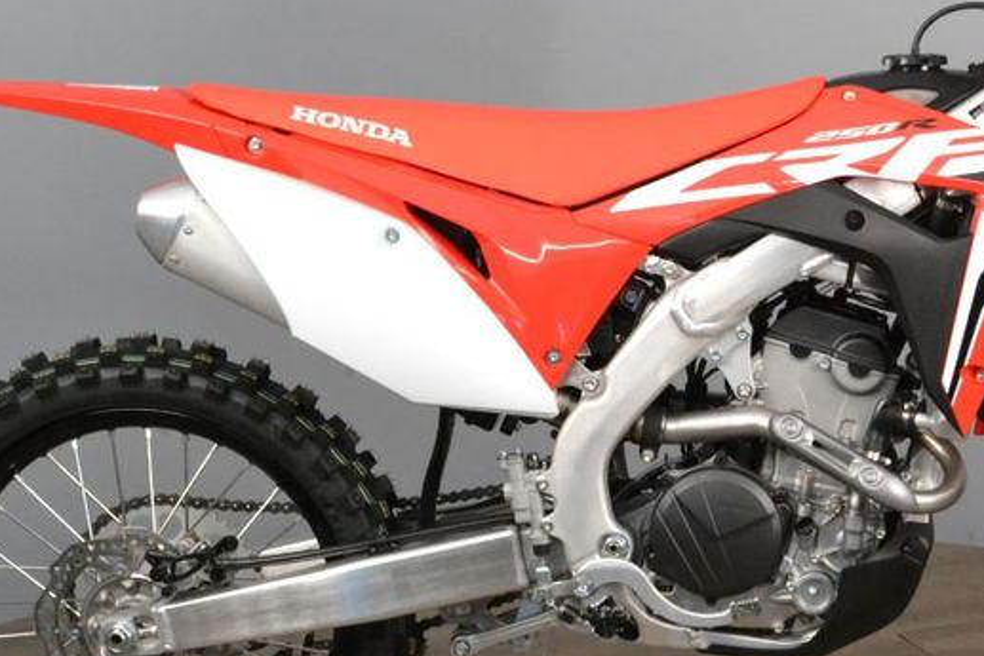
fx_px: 2597
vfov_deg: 14.4
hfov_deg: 21.2
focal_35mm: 95
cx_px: 754
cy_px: 382
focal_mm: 32
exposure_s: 1/60
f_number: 11
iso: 3200
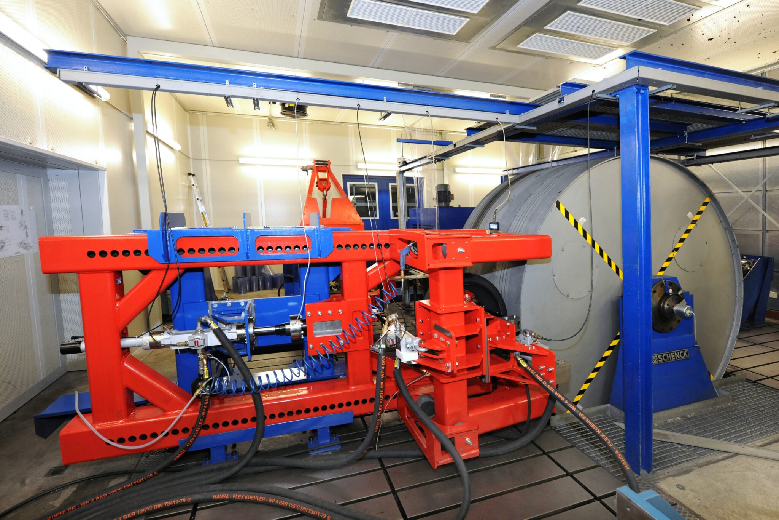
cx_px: 390
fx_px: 368
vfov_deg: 70.4
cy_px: 260
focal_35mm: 17
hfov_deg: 93.3
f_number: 4.5
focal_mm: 17
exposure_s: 1/60
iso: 1600
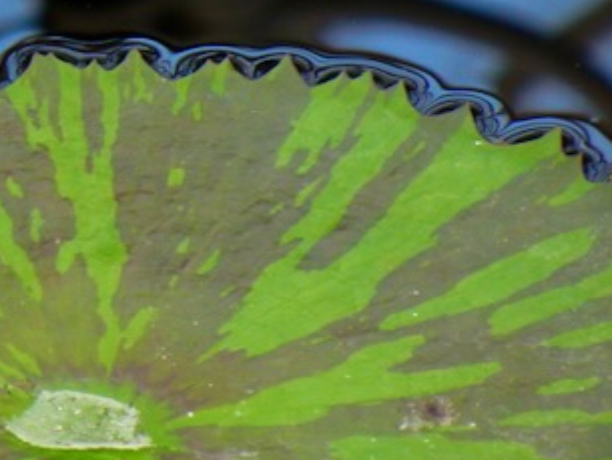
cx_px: -183
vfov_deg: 2.2
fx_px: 12151
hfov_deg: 2.9
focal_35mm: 687
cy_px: -96
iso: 160
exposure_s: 1/35.6
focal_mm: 47.2
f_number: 5.1
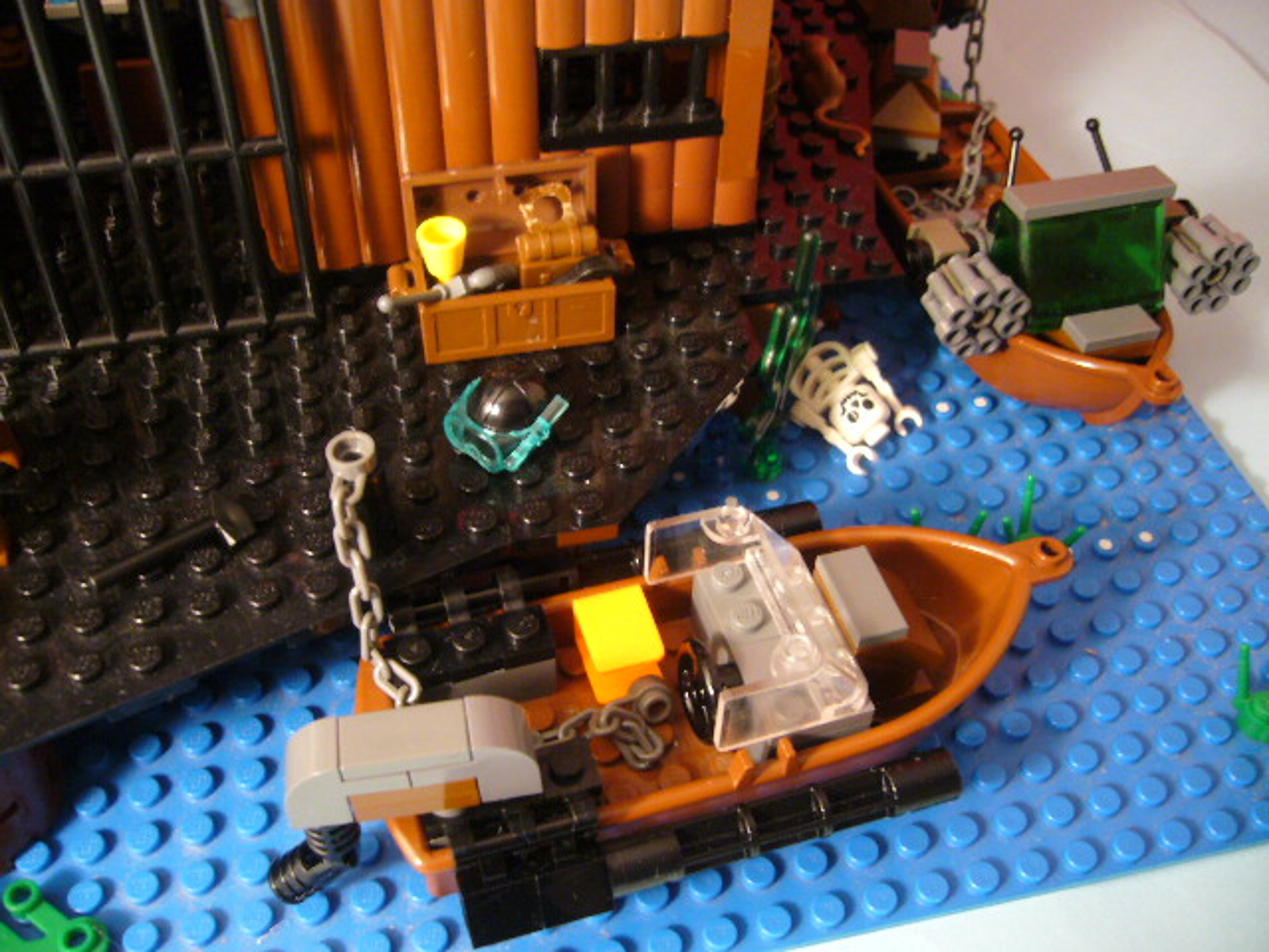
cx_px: 634
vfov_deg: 40.7
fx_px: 1283
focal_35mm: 35
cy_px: 476
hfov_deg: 52.6
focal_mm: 5.8
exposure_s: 1/8
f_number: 2.8
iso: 200
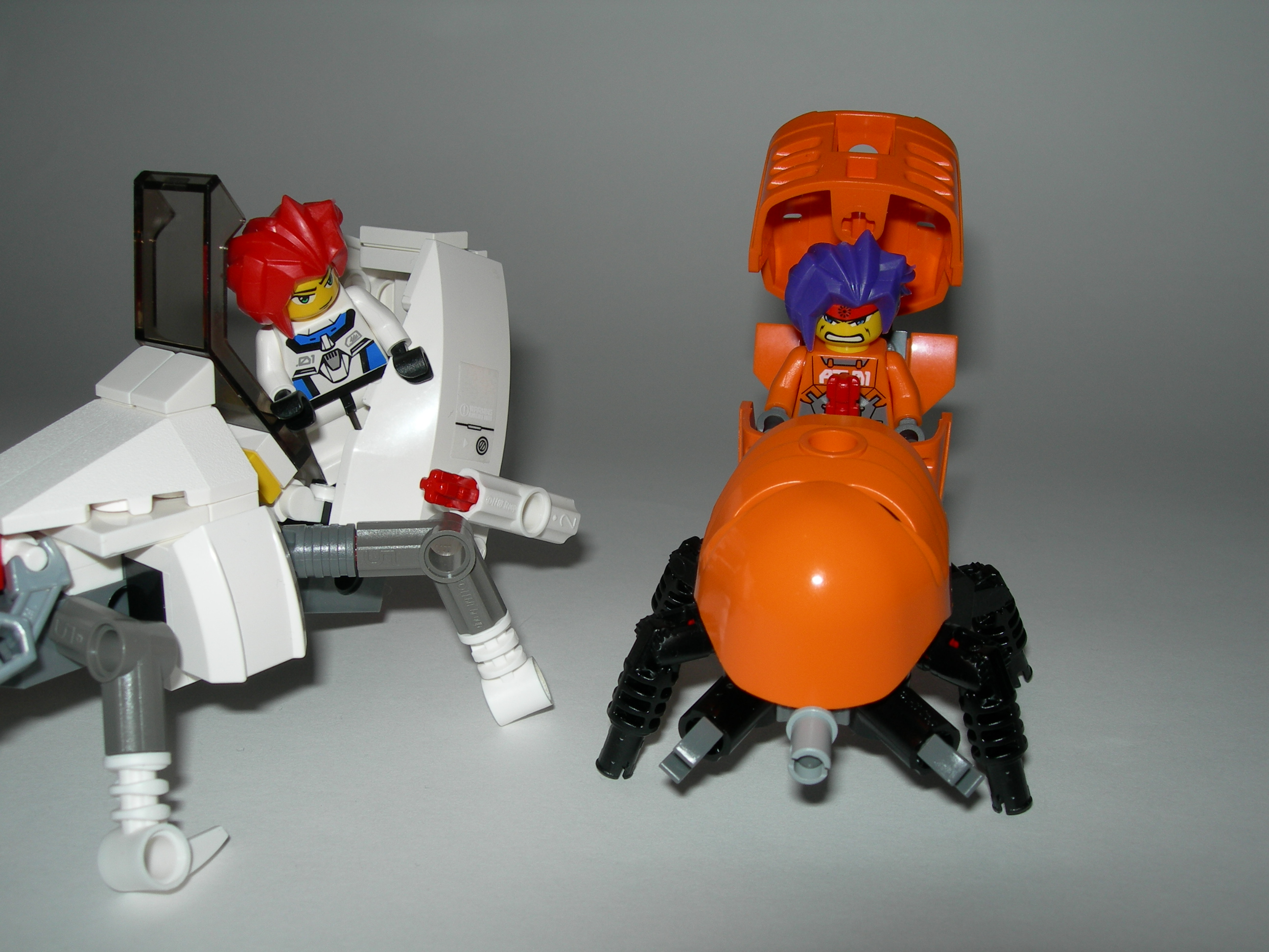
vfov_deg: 37.7
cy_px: 476
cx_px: 634
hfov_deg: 49.0
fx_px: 1393
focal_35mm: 38
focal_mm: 7.8
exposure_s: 1/60.1
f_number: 4.8
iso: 50
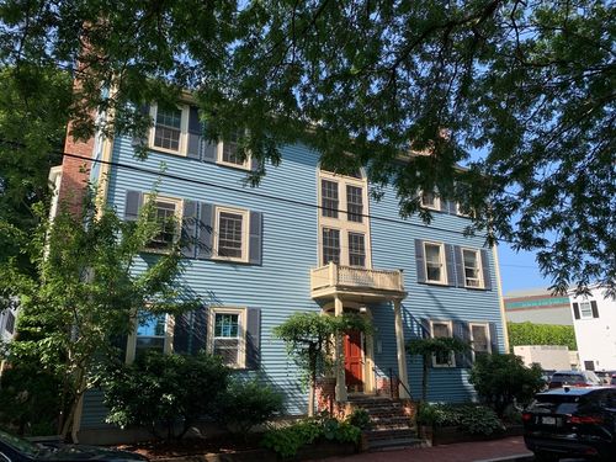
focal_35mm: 26
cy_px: 231
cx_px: 308
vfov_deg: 53.1
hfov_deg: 67.3
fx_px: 463
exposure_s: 1/759
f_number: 1.8
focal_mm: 4.25
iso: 25
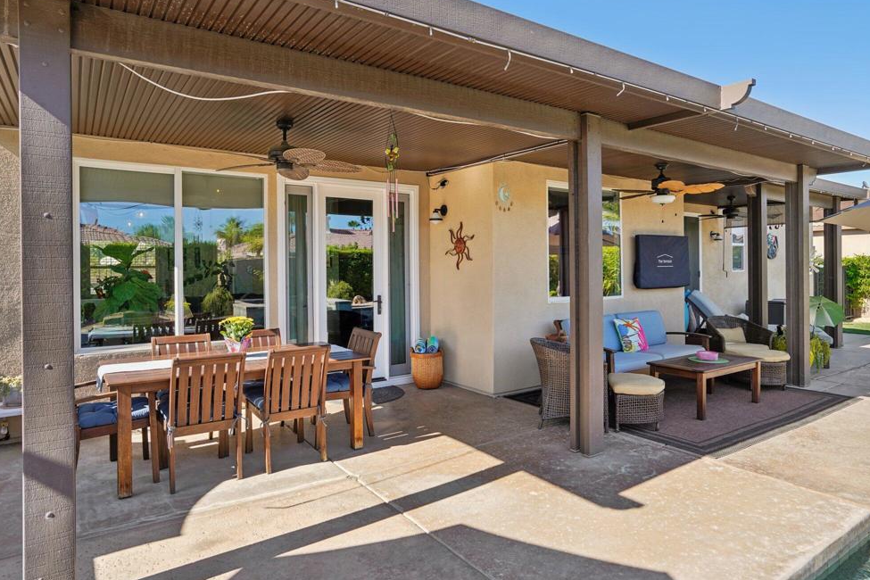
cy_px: 278
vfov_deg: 59.5
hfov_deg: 81.2
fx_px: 507
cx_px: 424
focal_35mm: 21
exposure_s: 1/60
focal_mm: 20
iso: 100
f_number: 8
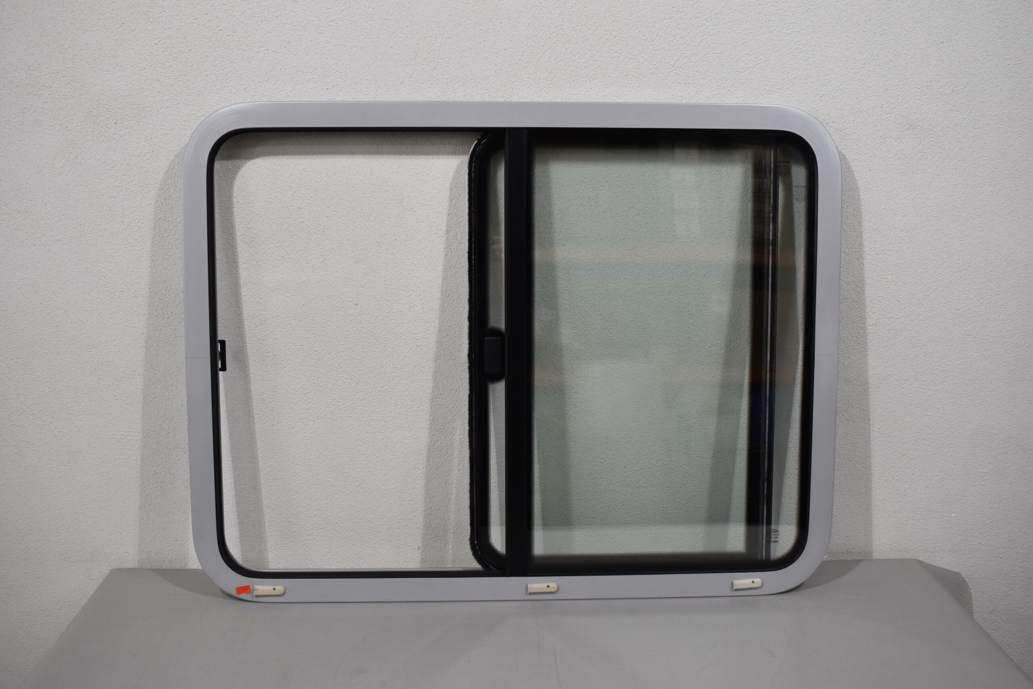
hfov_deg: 57.2
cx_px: 516
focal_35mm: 33
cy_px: 344
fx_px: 947
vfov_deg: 40.0
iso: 400
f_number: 5.6
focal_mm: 22
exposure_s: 1/125
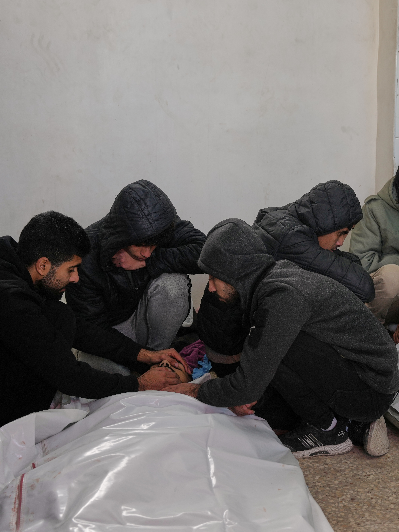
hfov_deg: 26.4
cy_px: 268
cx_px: 334
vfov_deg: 35.5
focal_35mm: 54
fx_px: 830
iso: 400
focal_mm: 37
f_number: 4
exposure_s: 1/100
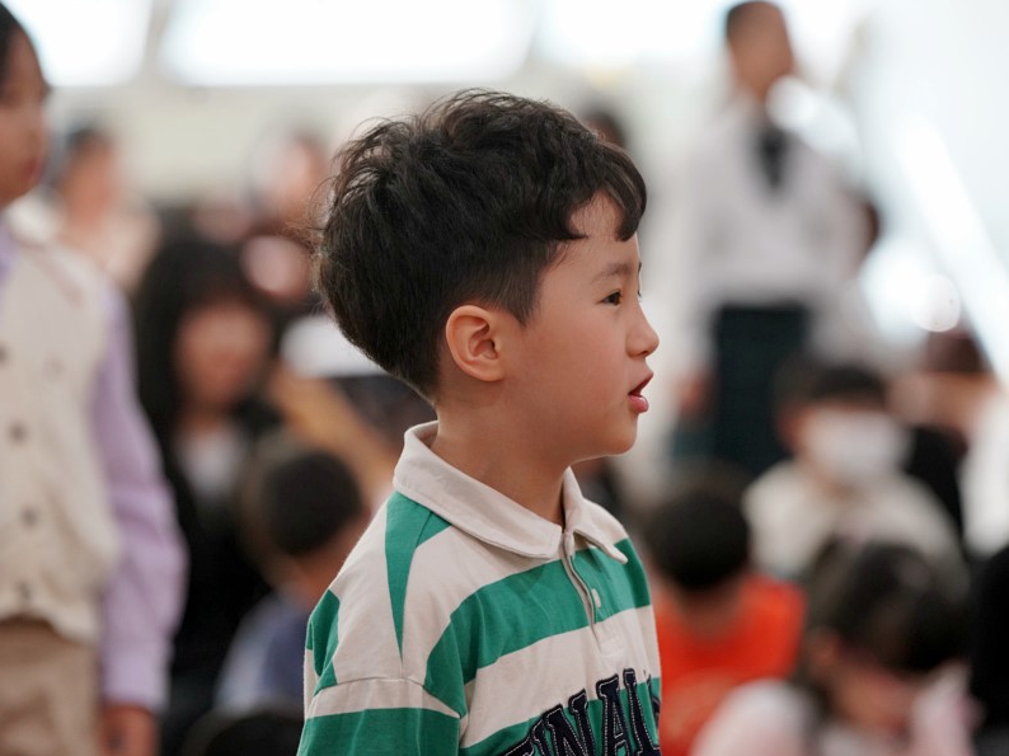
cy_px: 376
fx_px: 6352
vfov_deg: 6.8
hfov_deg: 9.1
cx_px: 524
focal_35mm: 218
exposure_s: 1/250
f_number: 4
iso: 1600
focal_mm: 200
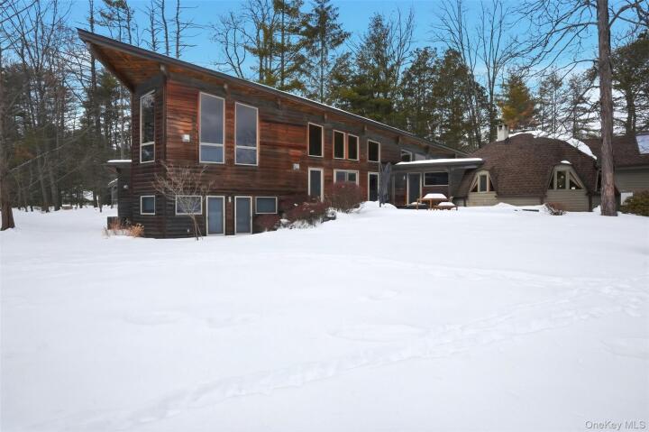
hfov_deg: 90.0
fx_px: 324
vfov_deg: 67.3
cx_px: 324
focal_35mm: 18
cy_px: 216
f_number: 7.1
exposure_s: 1/8000
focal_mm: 18
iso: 2000
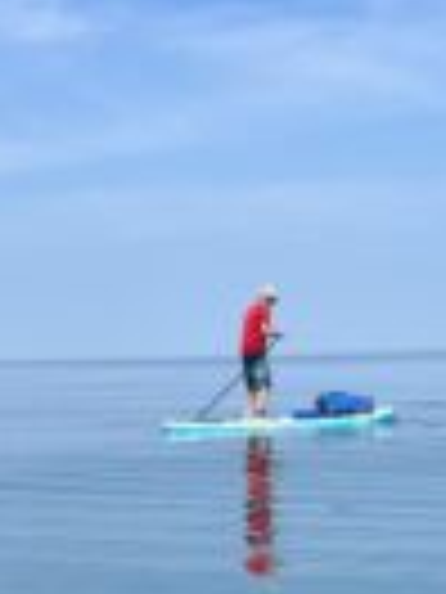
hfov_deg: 18.6
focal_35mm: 79
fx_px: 1357
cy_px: 464
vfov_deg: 24.4
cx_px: 275
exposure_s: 1/4831
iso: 50
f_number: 1.5
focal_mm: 5.7
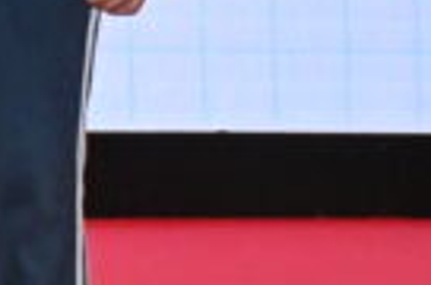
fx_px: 4129
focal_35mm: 346
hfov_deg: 5.6
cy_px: -407
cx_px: -881
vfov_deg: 3.9
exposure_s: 1/200
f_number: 7.1
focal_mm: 30.5
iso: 3200
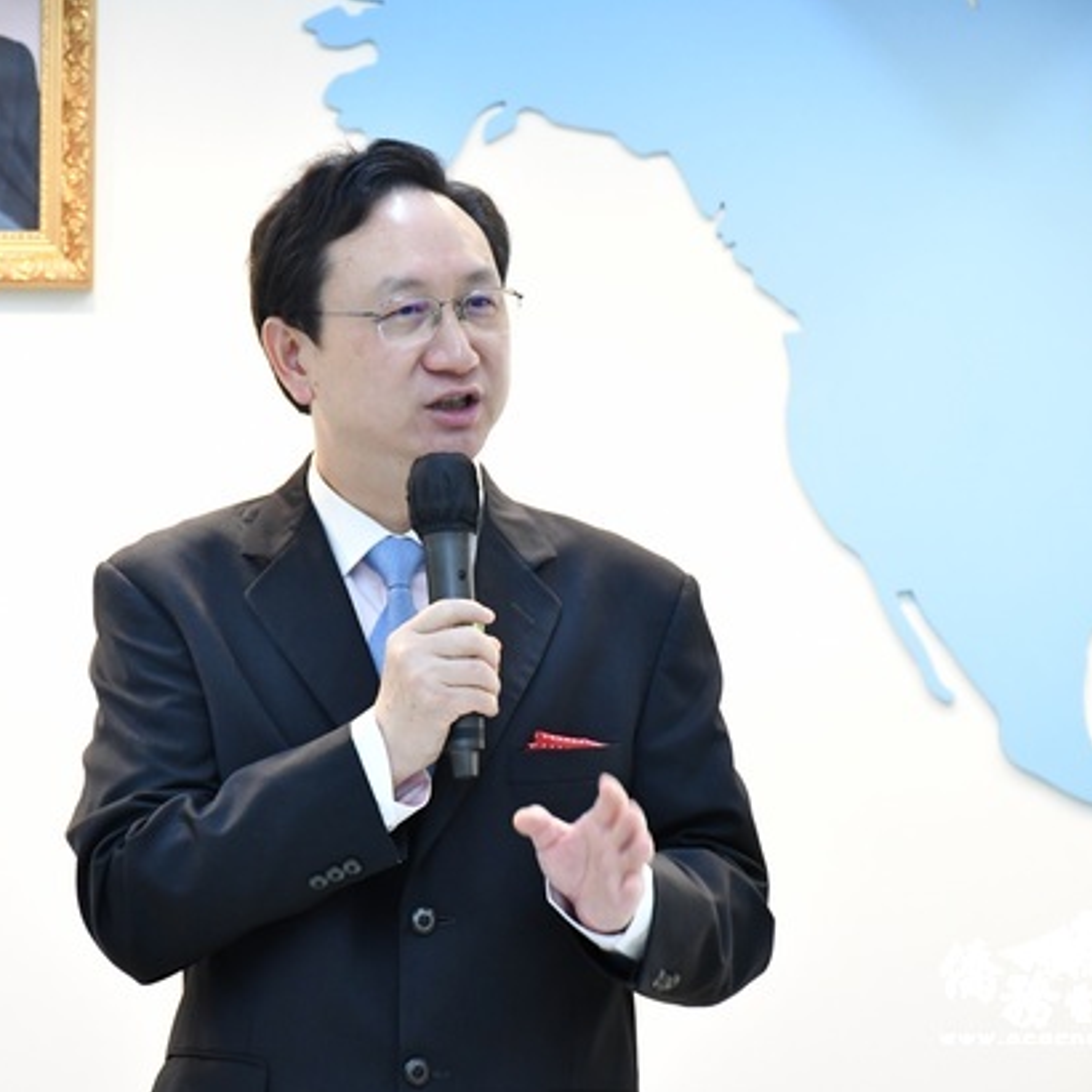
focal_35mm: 163
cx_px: 408
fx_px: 5818
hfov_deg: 10.7
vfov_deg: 10.7
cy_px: 547
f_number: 5.3
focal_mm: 85
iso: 2500
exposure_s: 1/125
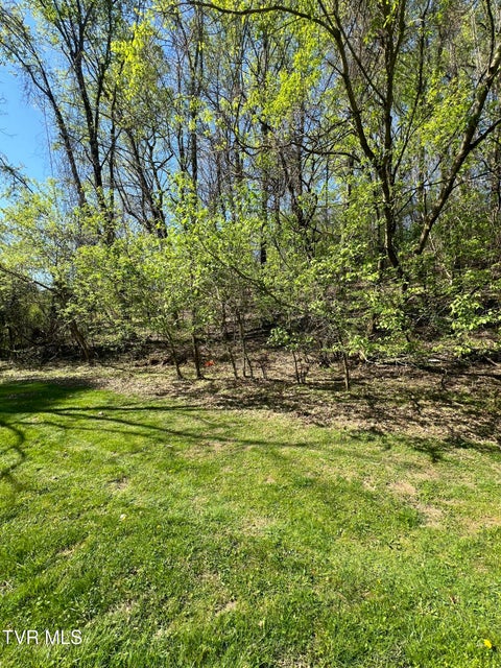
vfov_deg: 106.2
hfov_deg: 89.9
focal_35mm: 13
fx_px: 251
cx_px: 250
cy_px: 334
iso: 32
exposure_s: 1/525
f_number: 1.8
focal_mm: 1.57
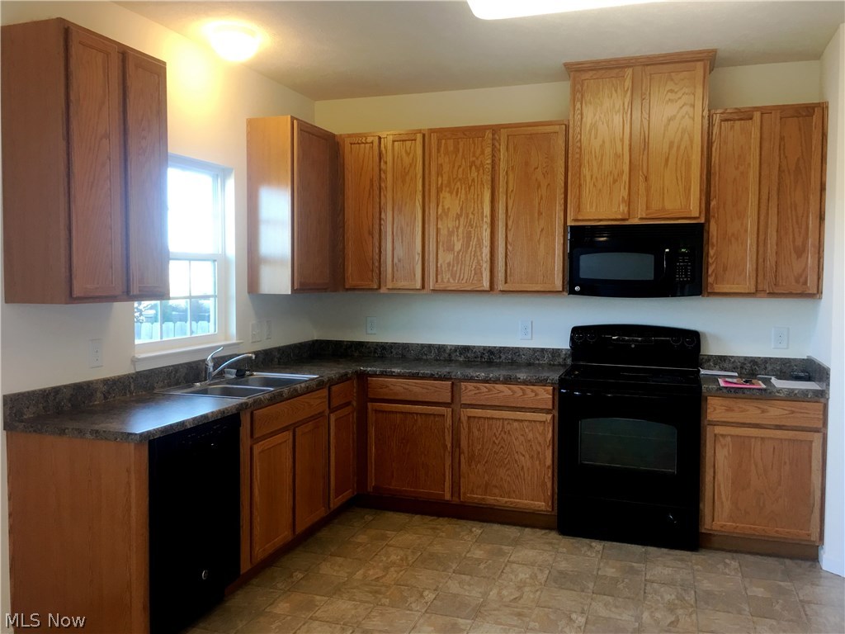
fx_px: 708
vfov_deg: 48.2
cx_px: 422
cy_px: 317
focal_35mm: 29
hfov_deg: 61.7
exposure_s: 1/15
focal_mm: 4.15
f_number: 2.2
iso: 25
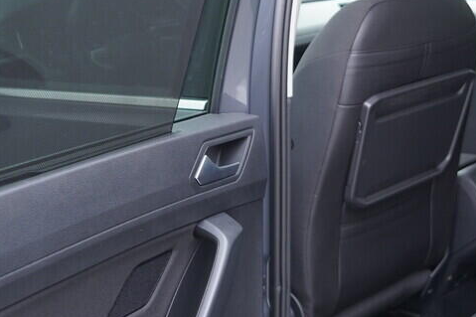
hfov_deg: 25.5
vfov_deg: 17.7
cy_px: 152
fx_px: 1018
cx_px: 426
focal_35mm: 77
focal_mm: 24
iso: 320
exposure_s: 1/40
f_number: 2.8
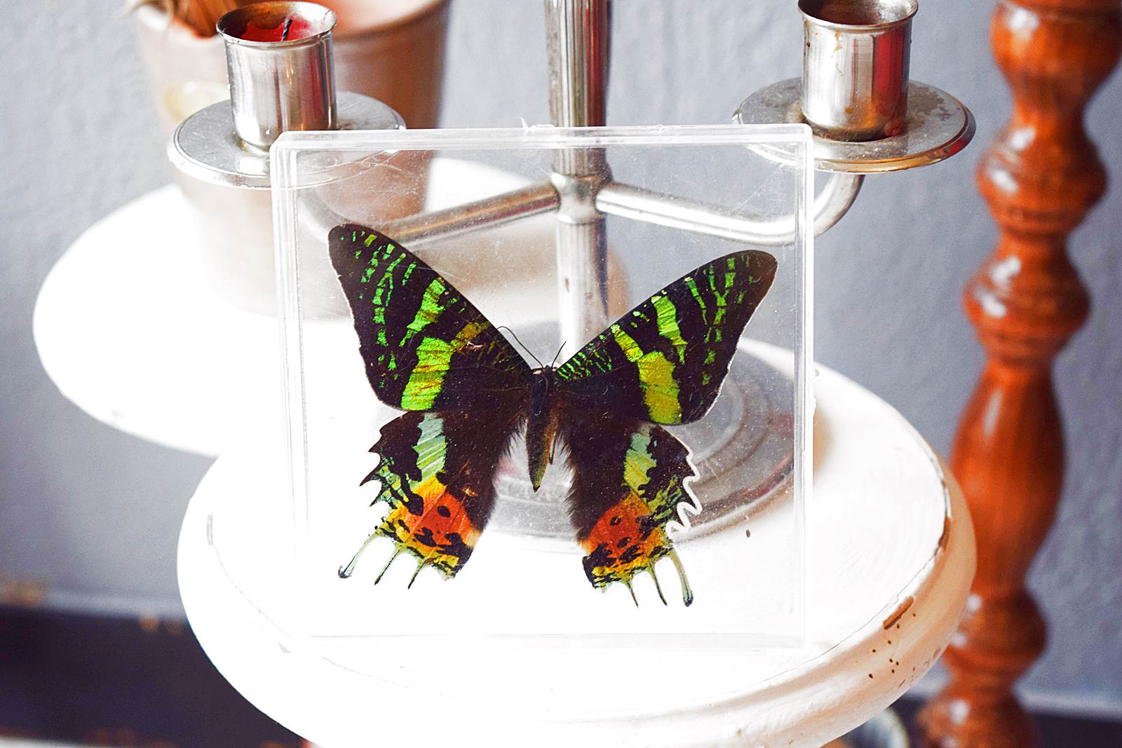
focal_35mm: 72
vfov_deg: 18.9
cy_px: 374
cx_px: 561
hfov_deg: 28.1
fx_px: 2244
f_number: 5.3
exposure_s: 1/60
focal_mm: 48
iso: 500
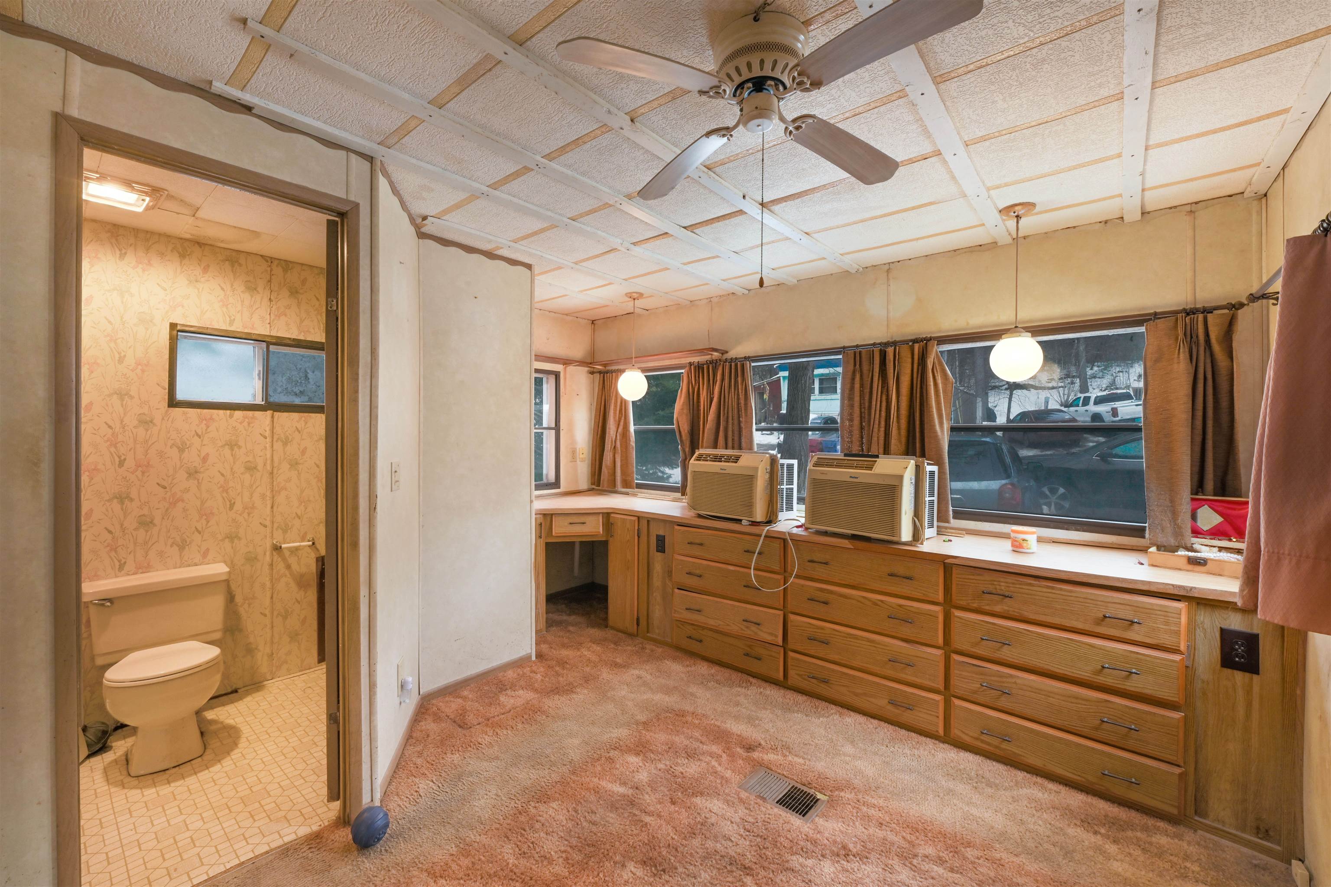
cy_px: 444
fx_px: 518
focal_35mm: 14
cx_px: 666
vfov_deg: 81.2
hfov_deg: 104.3
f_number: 14
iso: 400
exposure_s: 1/5
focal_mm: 14
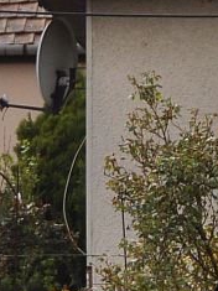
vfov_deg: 3.0
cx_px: -517
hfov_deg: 2.3
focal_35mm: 650
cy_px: 332
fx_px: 5462
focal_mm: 75
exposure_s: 1/1600
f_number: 5.6
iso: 400
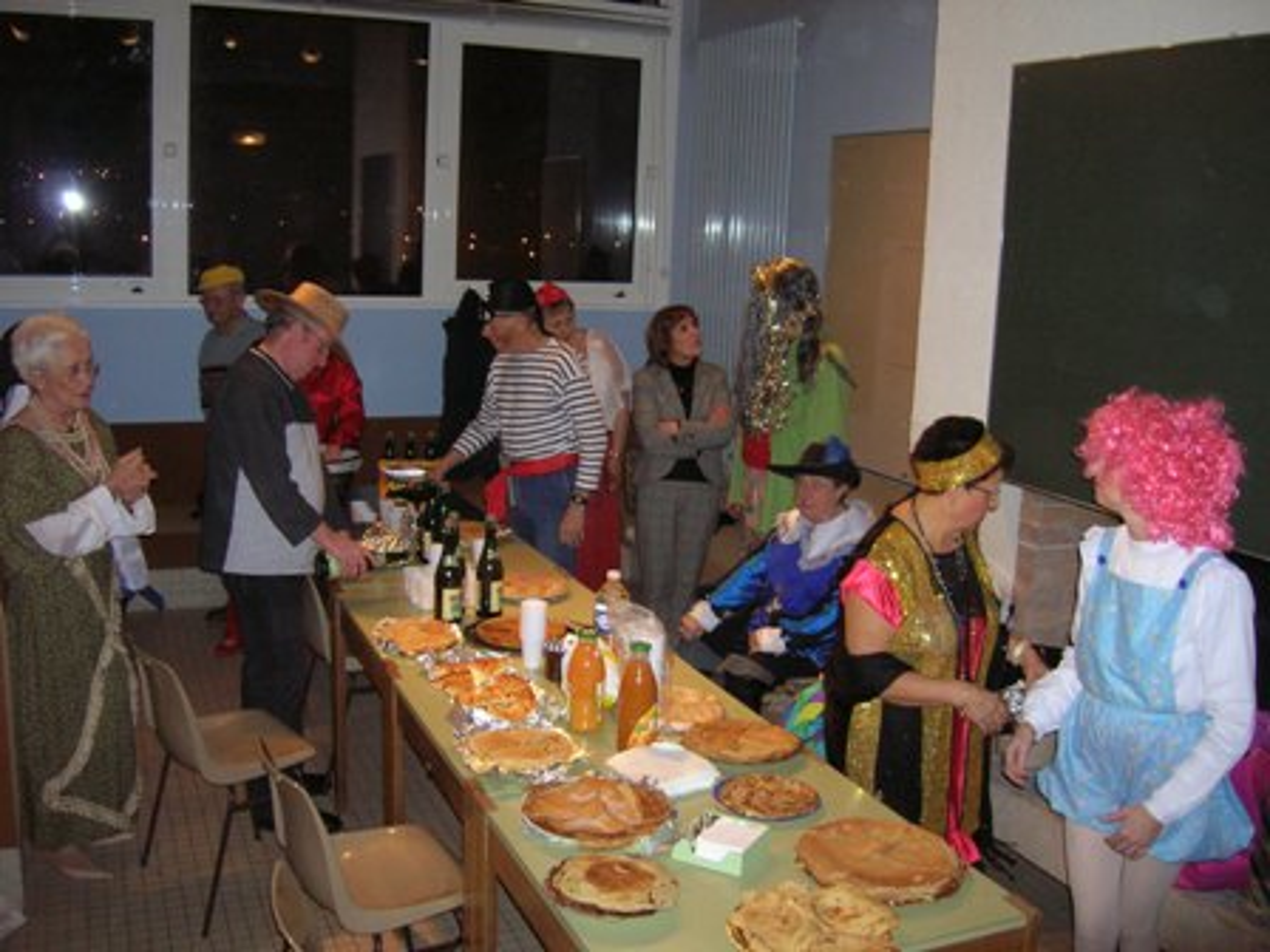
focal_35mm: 34
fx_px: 1247
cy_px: 476
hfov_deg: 54.0
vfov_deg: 41.8
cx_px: 635
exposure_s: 1/60.1
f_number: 2.9
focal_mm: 5.7
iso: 177
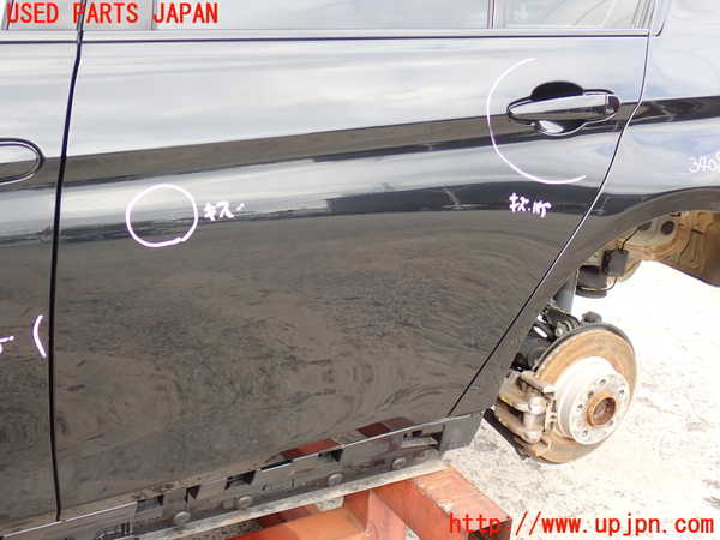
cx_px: 360
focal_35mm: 44
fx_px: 915
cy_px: 270
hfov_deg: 42.9
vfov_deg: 32.9
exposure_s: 1/100
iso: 100
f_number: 2.9
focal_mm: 7.84
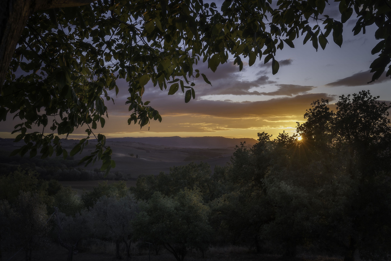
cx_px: 196
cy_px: 130
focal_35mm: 38
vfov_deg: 35.1
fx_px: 413
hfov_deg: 50.7
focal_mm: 38
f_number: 8
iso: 100
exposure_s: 1/40
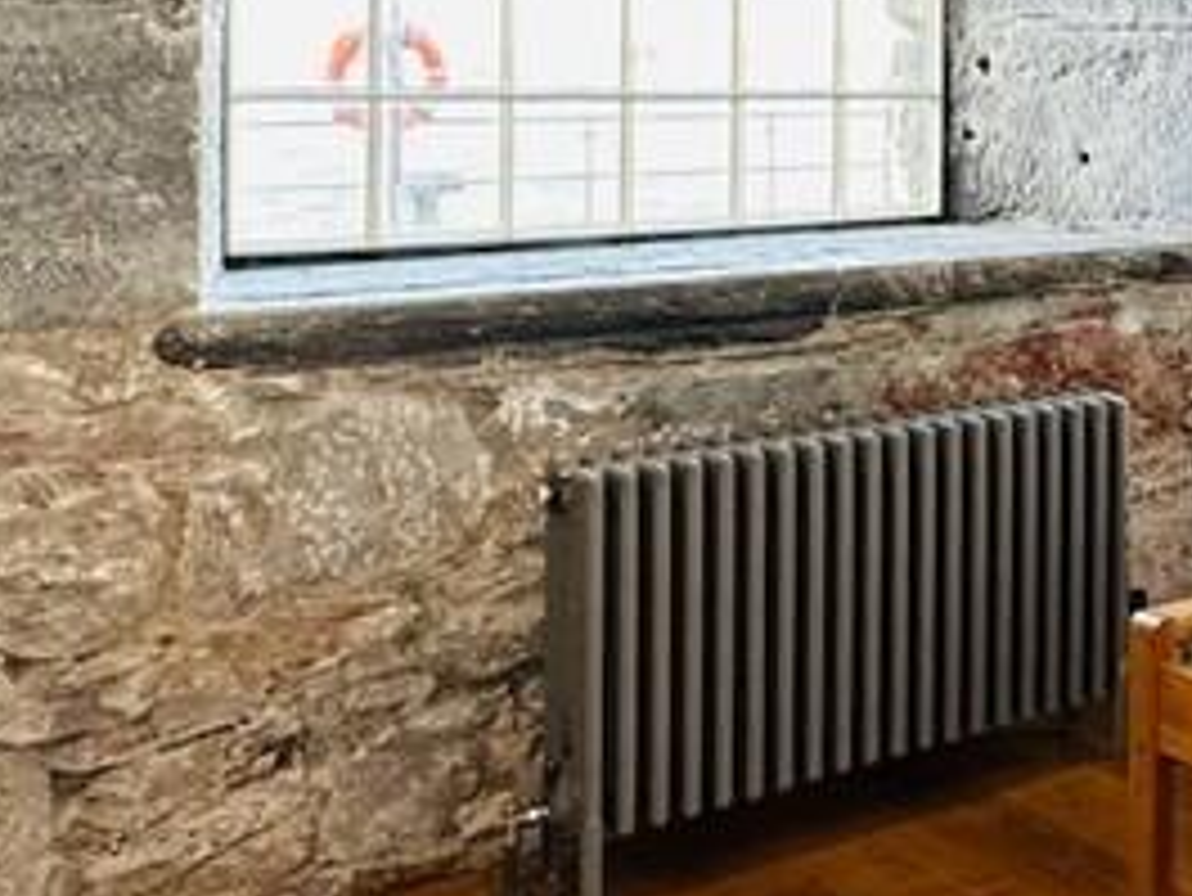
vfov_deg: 25.9
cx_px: 1340
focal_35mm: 54
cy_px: 41
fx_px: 1860
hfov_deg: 31.2
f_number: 2.2
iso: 160
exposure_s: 1/100
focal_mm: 2.22
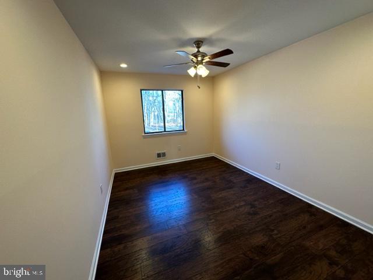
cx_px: 186
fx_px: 151
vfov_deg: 85.7
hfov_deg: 102.1
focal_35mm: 14
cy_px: 140
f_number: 2.2
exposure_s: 1/120
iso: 125
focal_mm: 2.22
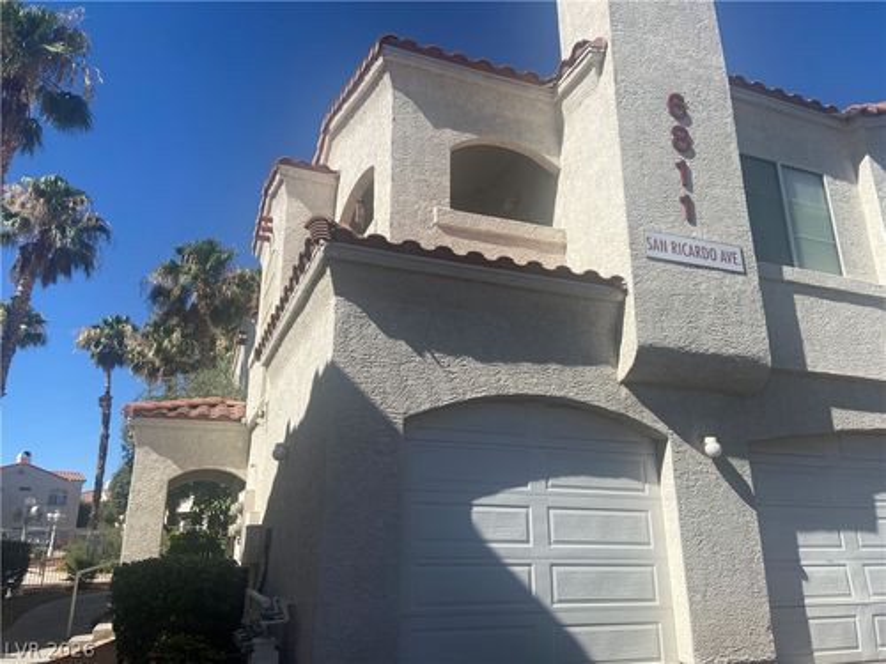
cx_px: 443
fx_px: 665
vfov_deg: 53.1
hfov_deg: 67.3
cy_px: 332
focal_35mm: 26
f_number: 1.8
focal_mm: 4.25
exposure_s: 1/3497
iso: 32
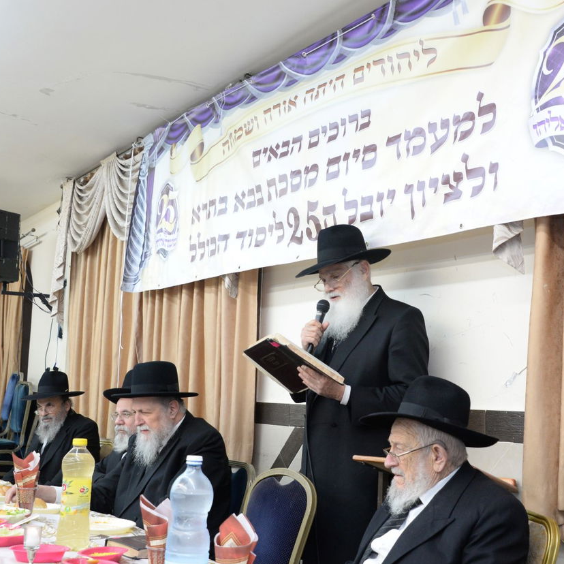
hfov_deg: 36.7
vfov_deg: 36.8
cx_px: 325
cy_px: 302
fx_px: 848
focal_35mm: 46
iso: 2000
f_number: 6.3
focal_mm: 32
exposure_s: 1/60
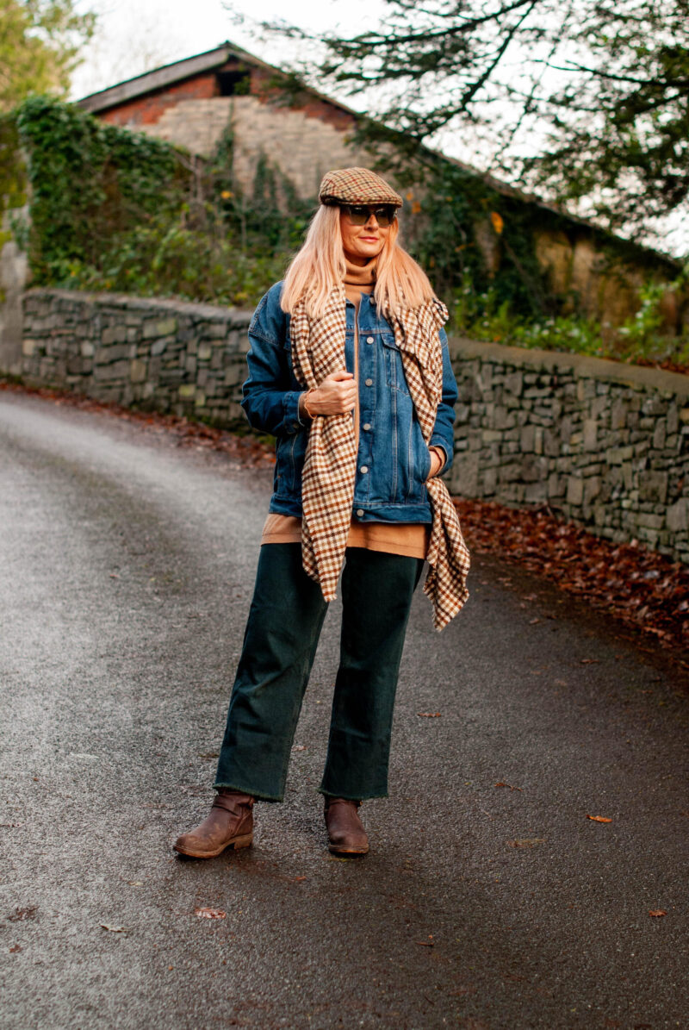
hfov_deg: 18.2
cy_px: 515
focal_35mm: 75
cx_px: 344
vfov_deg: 27.0
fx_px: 2147
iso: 200
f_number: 2.5
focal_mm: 50
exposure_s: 1/320
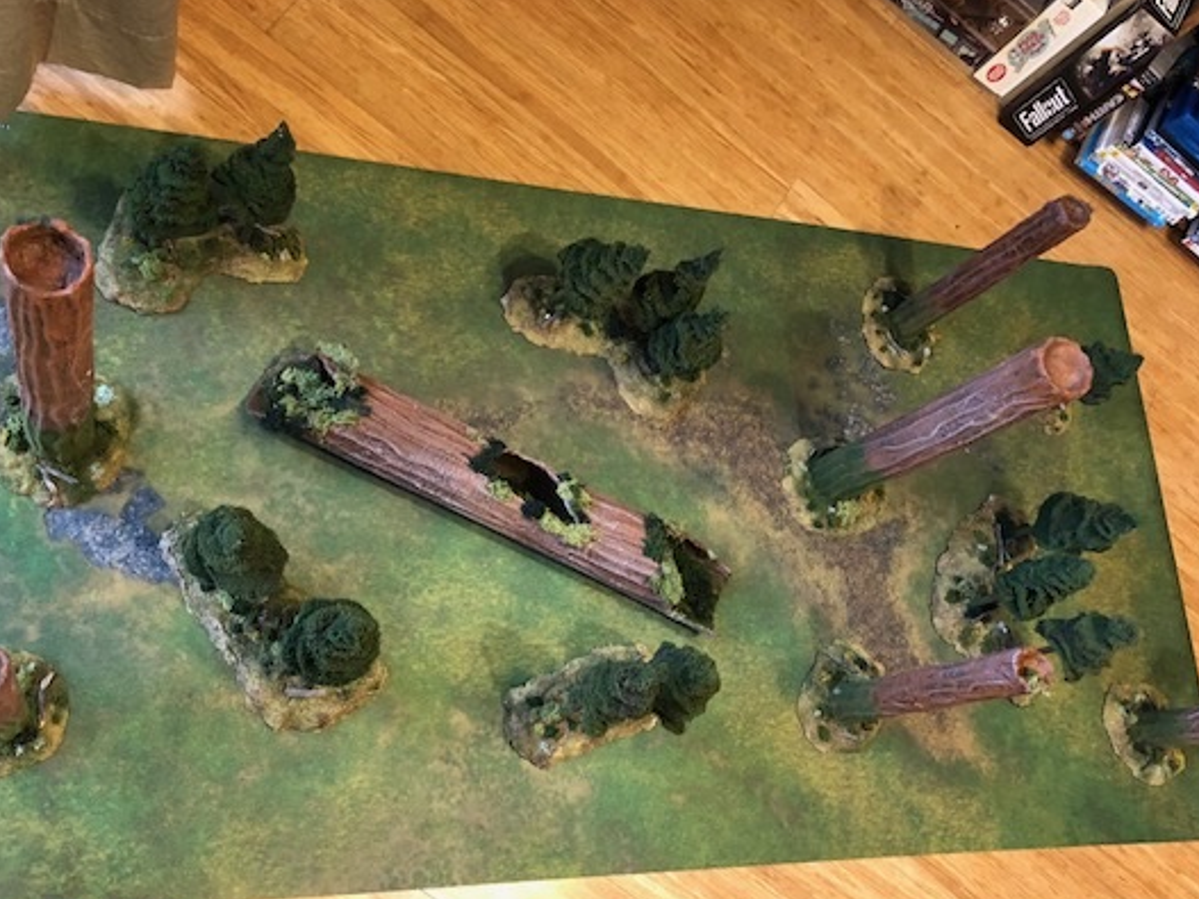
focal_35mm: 34
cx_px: 519
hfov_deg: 53.8
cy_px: 494
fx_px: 1177
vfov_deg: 41.7
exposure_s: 1/9
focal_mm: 3.99
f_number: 1.8
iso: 100
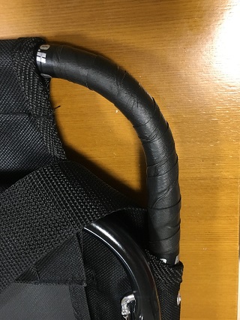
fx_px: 268
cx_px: 120
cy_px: 160
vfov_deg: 61.6
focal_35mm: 29
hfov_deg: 48.3
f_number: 2.2
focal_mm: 4.15
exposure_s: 1/24
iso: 200
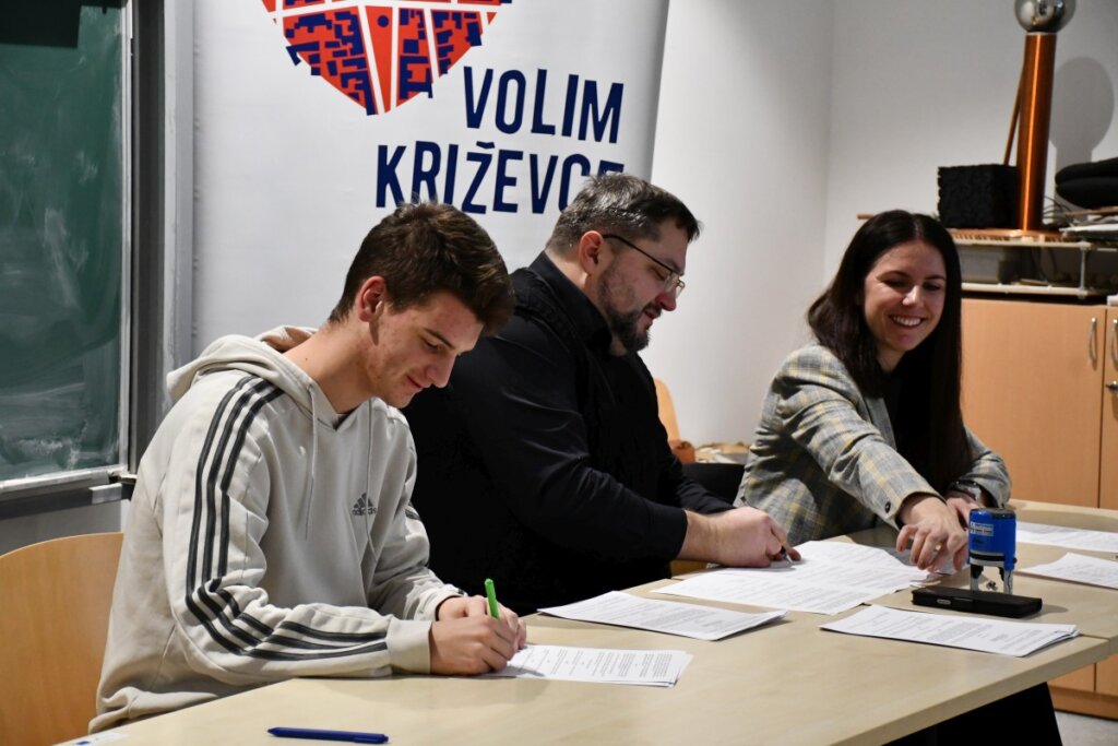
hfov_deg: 22.6
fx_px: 2795
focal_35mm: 90
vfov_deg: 15.2
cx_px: 559
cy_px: 373
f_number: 5
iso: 3200
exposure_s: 1/125
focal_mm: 60
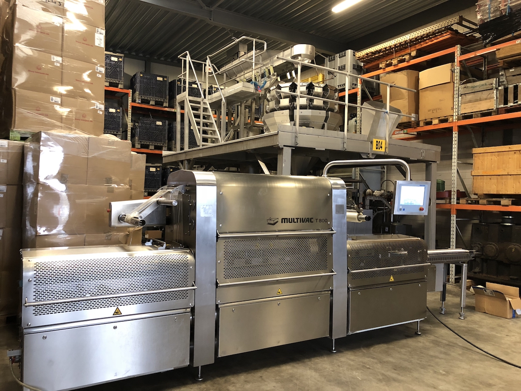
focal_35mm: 28
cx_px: 260
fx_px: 421
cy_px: 196
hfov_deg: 63.4
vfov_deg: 49.7
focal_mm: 3.99
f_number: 1.8
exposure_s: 1/17
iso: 80
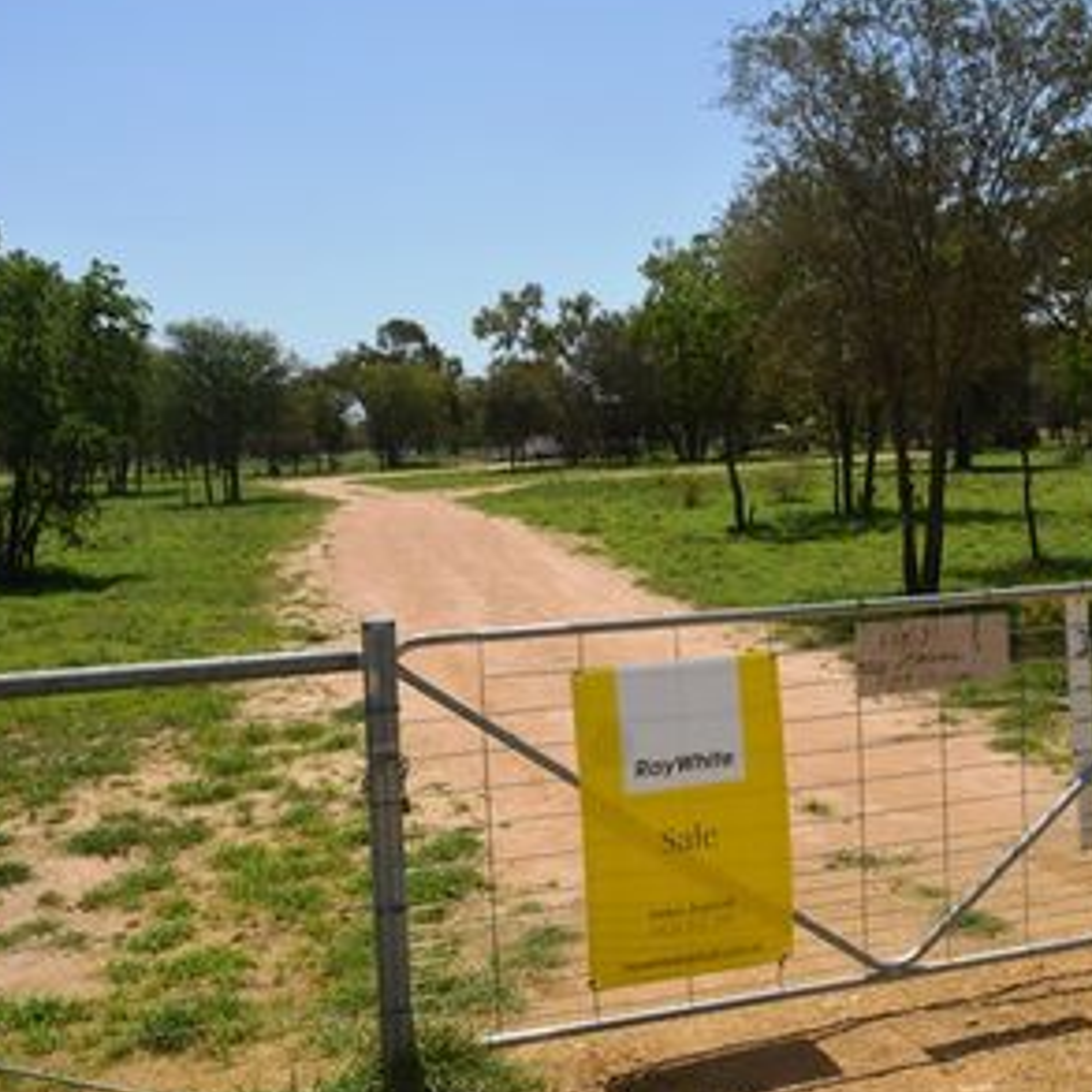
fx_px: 1606
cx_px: 764
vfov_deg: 37.5
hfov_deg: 37.0
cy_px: 531
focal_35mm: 45
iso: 100
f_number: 11
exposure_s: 1/200
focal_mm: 22
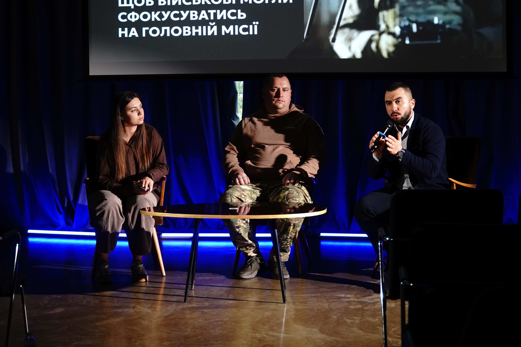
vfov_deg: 16.9
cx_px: 260
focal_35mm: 81
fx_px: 1172
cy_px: 174
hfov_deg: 25.1
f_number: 4
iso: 1600
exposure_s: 1/160
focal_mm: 54
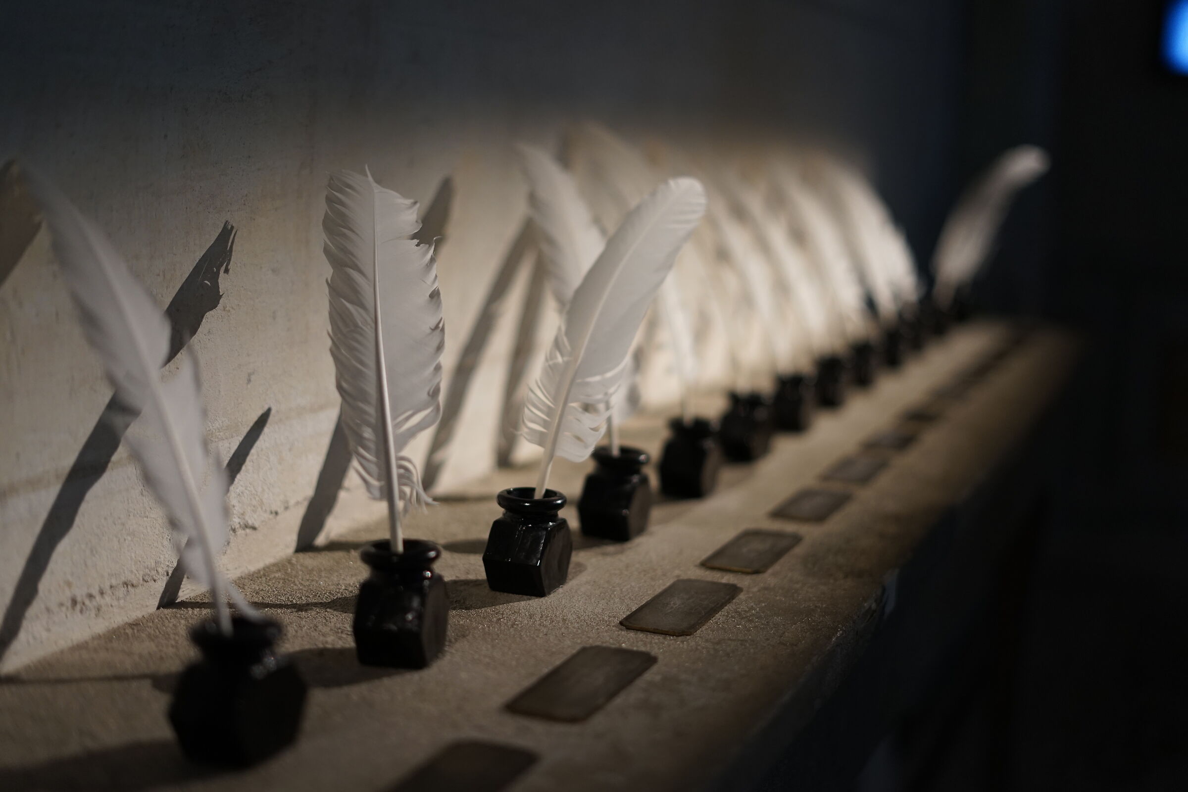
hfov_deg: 39.6
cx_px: 594
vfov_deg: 27.0
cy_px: 396
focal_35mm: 50
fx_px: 1650
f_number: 1.8
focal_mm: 50
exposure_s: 1/60
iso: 800
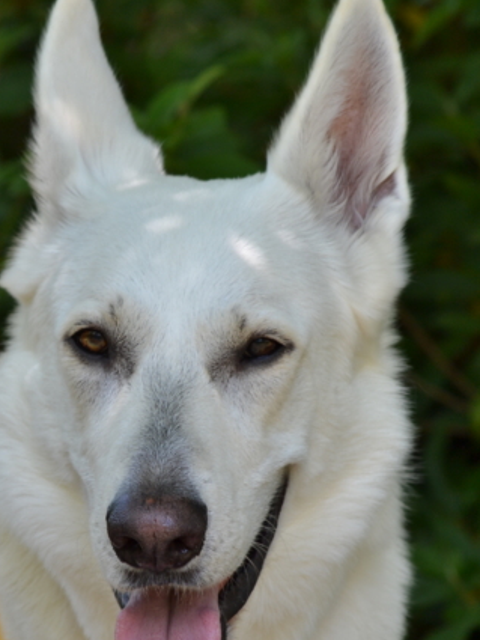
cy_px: 368
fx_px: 7521
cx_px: 134
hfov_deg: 3.7
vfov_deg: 4.9
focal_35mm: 407
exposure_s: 1/125
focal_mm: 150
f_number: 8
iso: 140
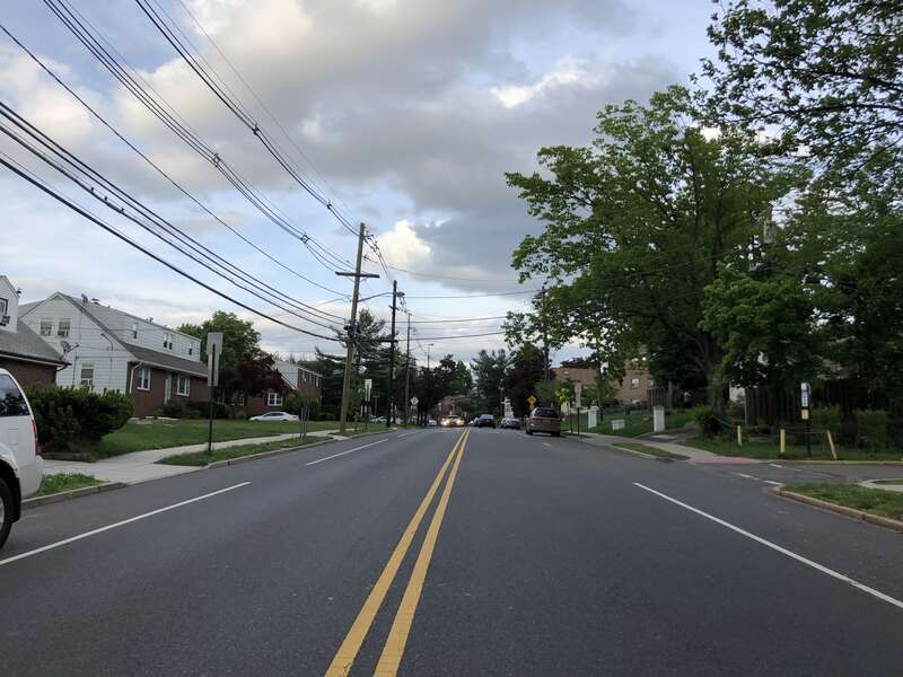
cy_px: 338
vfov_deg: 49.7
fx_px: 730
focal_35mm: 28
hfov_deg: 63.4
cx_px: 452
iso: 20
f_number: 1.8
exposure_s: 1/639
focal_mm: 4
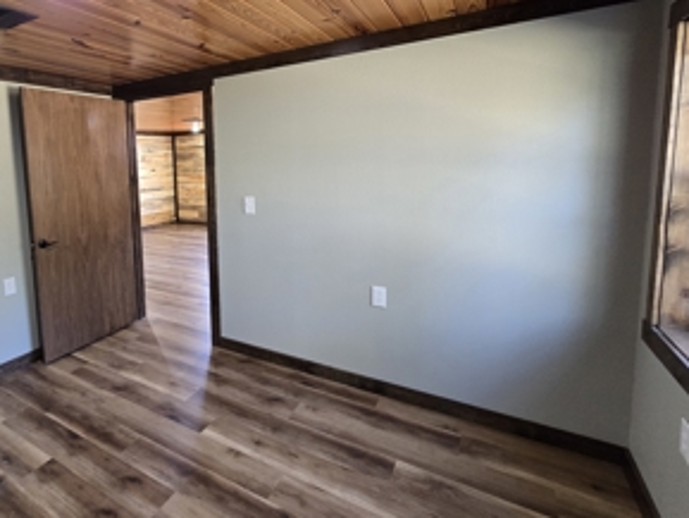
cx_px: 234
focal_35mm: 18
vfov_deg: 70.8
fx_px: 358
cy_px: 205
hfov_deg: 84.9
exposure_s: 1/60
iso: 500
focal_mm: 2.2
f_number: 2.2
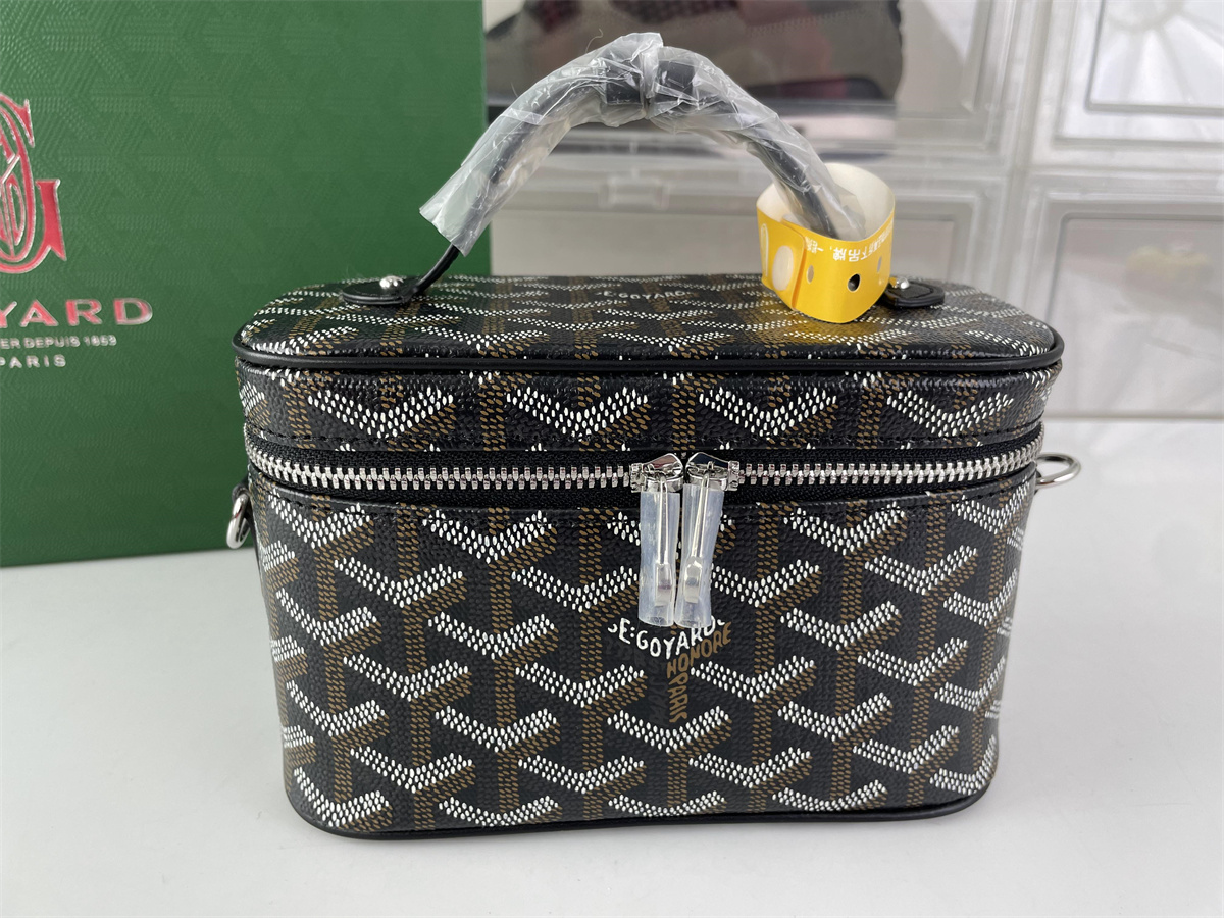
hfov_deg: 67.3
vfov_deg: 53.1
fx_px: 919
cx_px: 612
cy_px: 459
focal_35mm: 26
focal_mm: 4.2
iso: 40
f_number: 1.6
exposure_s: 1/100
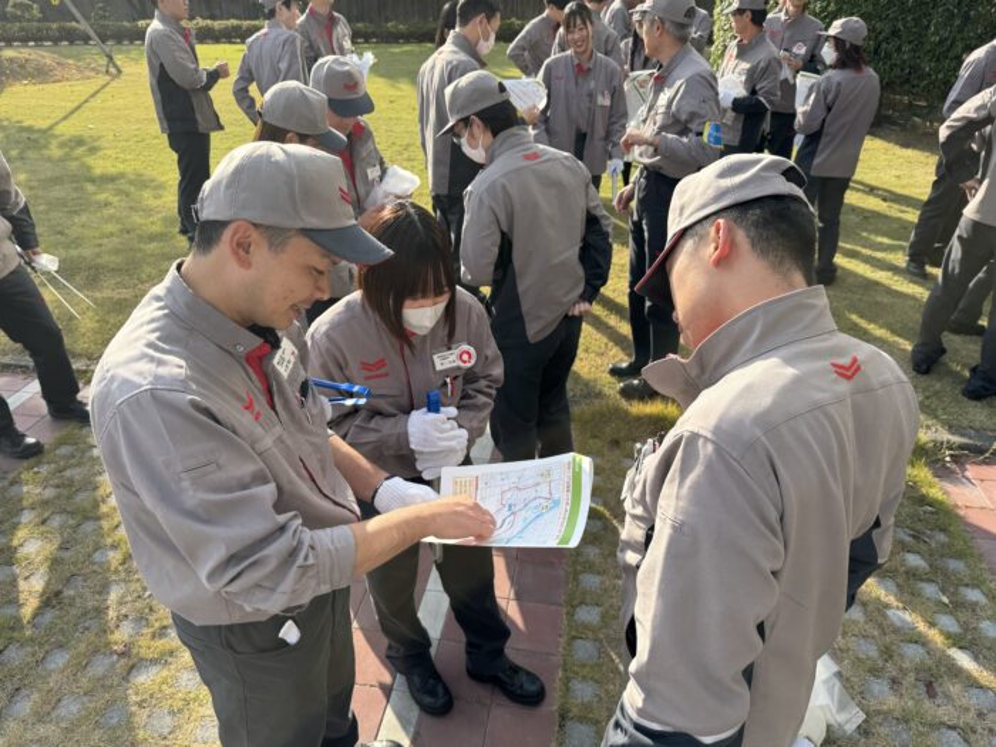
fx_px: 691
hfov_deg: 71.6
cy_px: 374
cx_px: 498
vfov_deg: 56.8
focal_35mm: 24
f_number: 1.78
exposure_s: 1/1678
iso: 80
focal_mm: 6.76
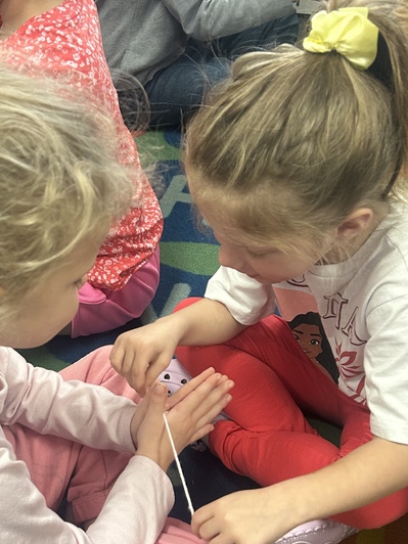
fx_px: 786
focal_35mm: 50
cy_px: 324
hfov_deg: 28.9
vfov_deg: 38.0
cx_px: 139
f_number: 1.5
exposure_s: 1/60
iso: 160
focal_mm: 5.7
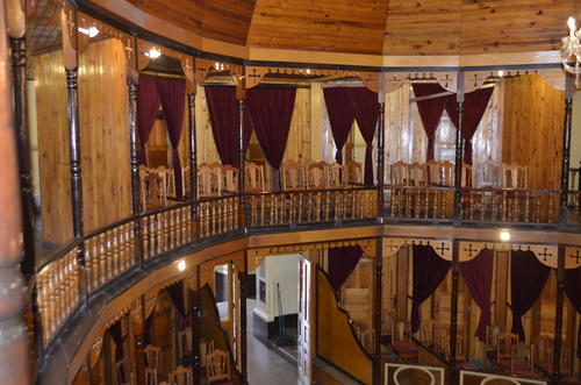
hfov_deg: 49.6
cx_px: 290
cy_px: 192
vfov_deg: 34.1
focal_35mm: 39
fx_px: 628
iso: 1000
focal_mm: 26
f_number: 4.2
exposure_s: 1/60
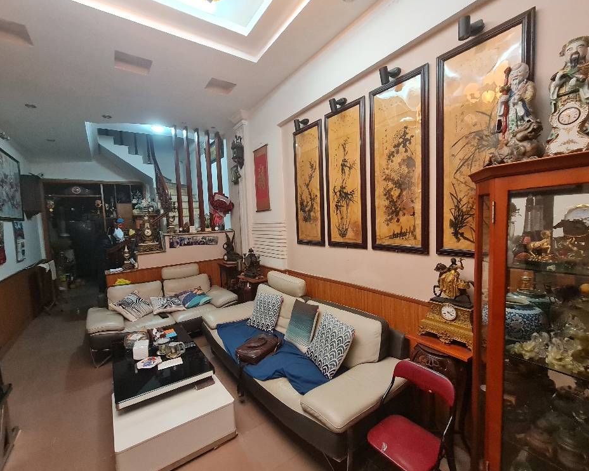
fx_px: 244
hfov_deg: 100.7
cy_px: 239
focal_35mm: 14
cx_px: 283
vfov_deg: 88.0
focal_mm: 2.2
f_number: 2.2
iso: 500
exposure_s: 1/33
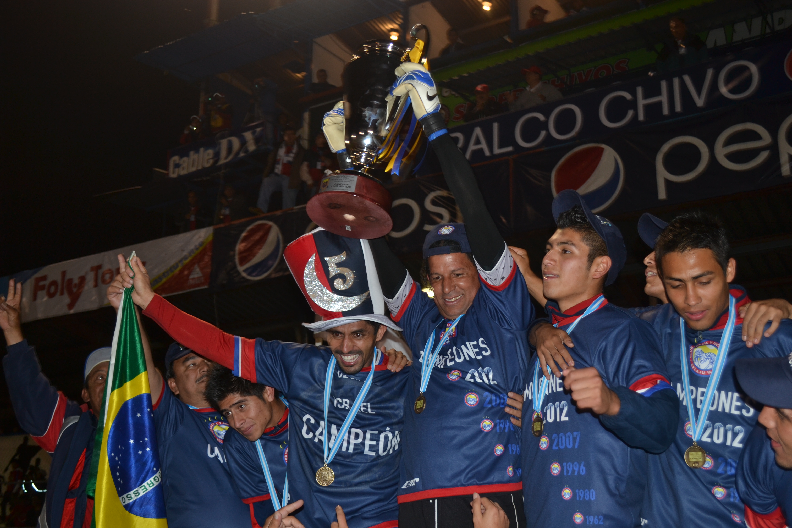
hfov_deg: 46.4
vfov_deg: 31.9
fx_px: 924
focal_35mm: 42
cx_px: 396
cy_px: 264
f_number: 5
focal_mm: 28
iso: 100
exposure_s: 1/60
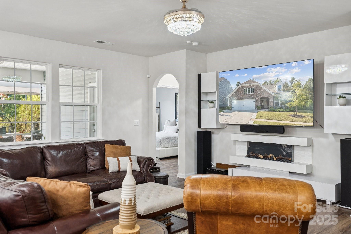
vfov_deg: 45.0
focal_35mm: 29
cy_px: 117
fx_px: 283
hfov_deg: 63.7
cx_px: 176
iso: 160
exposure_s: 1/8
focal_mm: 29
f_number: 7.1
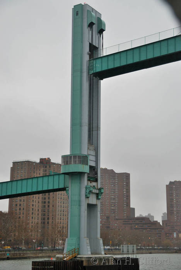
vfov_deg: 30.5
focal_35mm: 66
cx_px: 90
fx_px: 497
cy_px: 135
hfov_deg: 20.7
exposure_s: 1/200
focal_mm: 44
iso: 200
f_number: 4.5
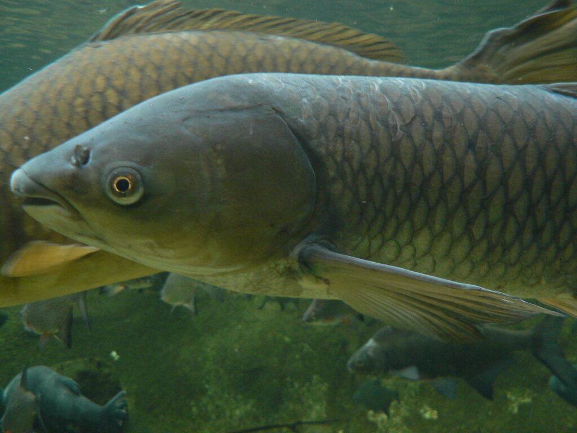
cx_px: 288
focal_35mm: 36
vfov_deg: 39.7
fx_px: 600
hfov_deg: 51.4
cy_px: 216
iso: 200
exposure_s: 1/25
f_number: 2.8
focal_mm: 6
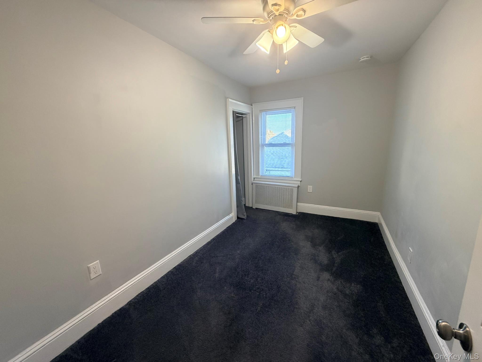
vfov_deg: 85.7
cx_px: 241
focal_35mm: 14
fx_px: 195
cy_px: 181
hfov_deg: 102.1
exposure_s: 1/120
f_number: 2.2
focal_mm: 2.22
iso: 320
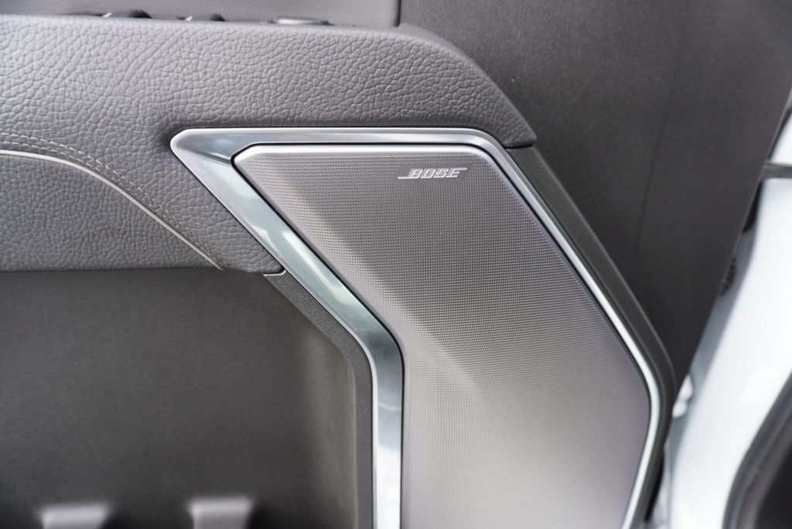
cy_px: 264
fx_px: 528
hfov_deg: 73.7
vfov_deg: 53.2
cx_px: 396
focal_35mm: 24
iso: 160
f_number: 4
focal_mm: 16
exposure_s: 1/60
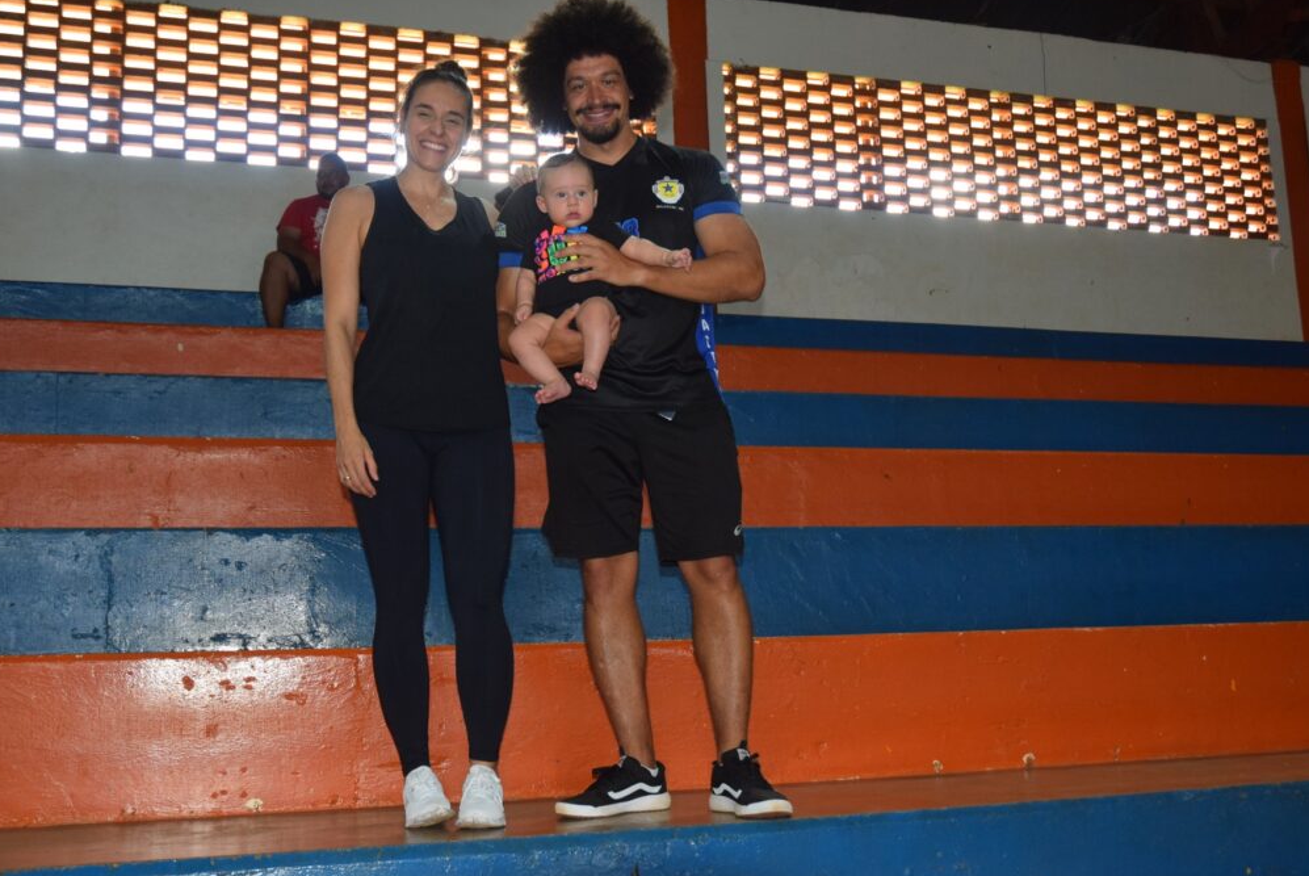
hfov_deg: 50.1
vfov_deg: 34.7
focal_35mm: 39
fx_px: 1402
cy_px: 433
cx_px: 651
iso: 800
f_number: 4.5
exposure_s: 1/80
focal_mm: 25
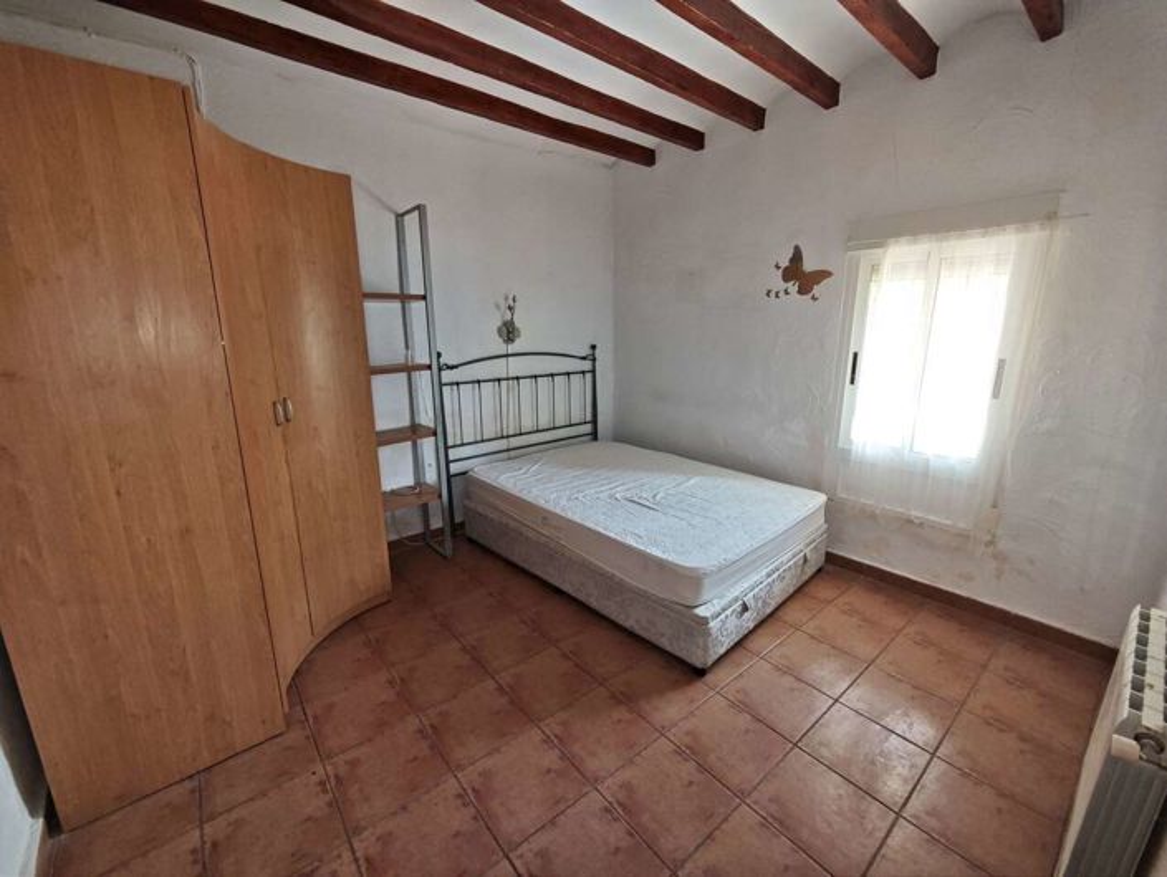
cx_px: 584
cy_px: 438
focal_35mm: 14
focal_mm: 2.16
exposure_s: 1/33.3
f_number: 2.2
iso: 250
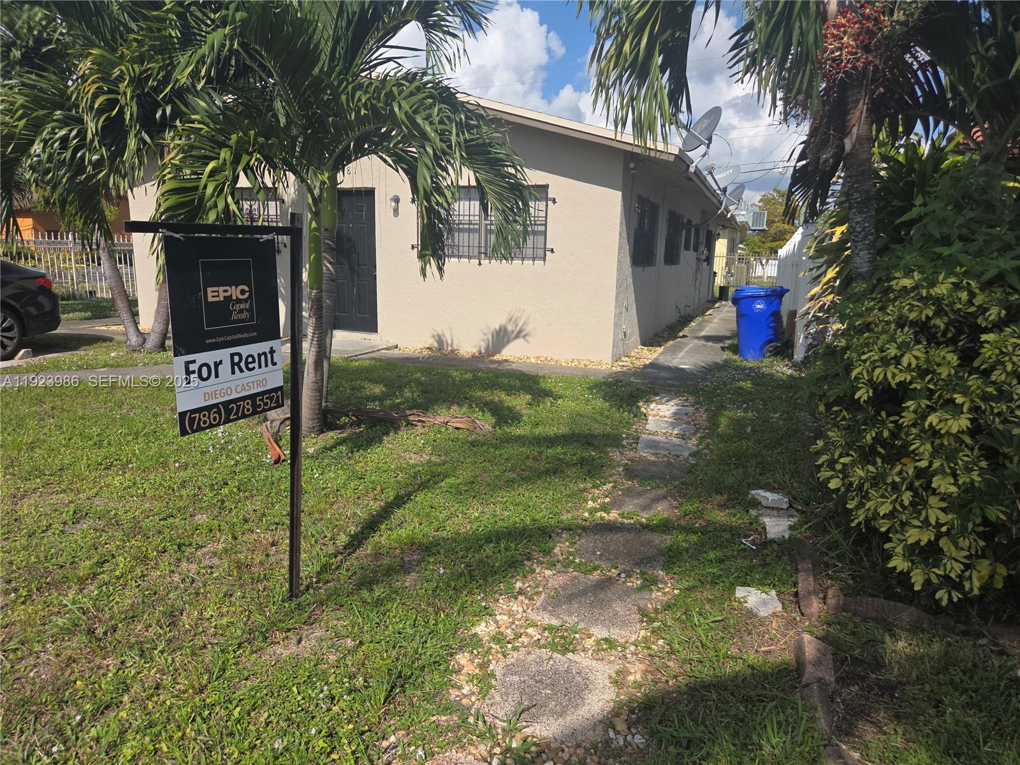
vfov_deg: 58.9
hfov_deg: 73.9
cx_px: 510
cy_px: 382
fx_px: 678
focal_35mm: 23
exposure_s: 1/2169
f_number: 1.8
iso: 25
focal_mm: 5.4
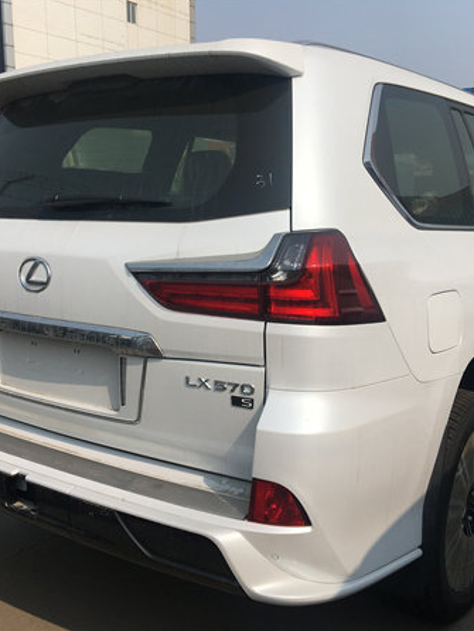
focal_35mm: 39
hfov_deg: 36.9
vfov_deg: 47.8
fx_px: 711
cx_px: 236
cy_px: 314
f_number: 2.2
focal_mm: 4.15
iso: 25
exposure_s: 1/2262
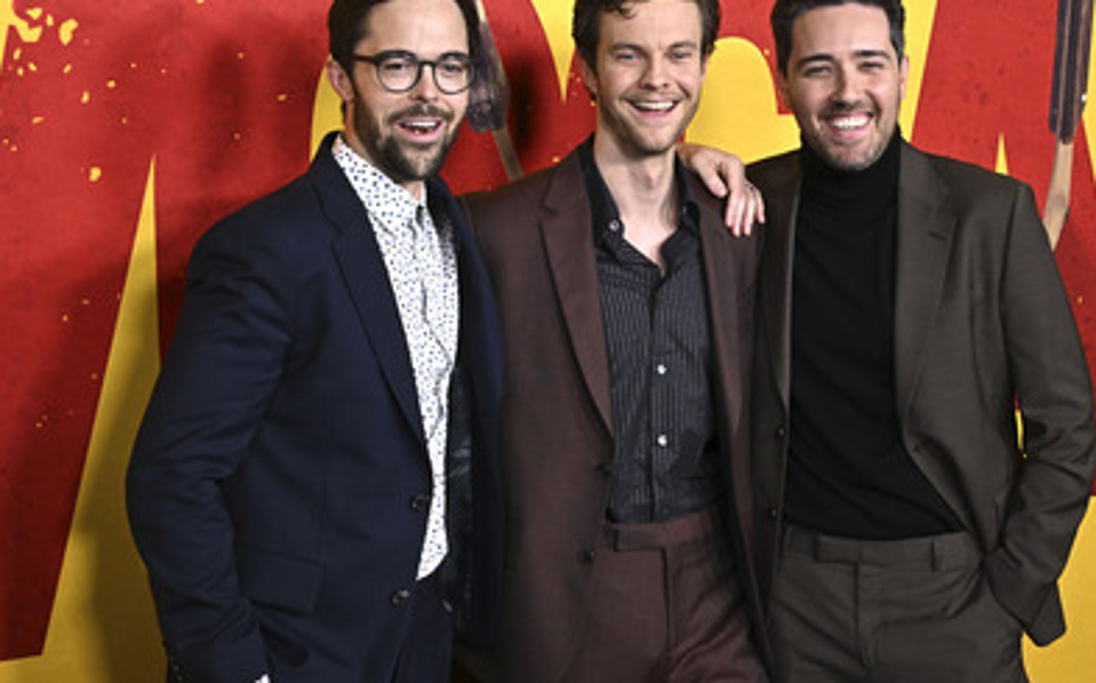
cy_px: 301
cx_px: 621
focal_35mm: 69
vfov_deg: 18.8
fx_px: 2060
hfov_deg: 29.8
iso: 2000
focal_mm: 59
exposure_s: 1/250
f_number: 6.3
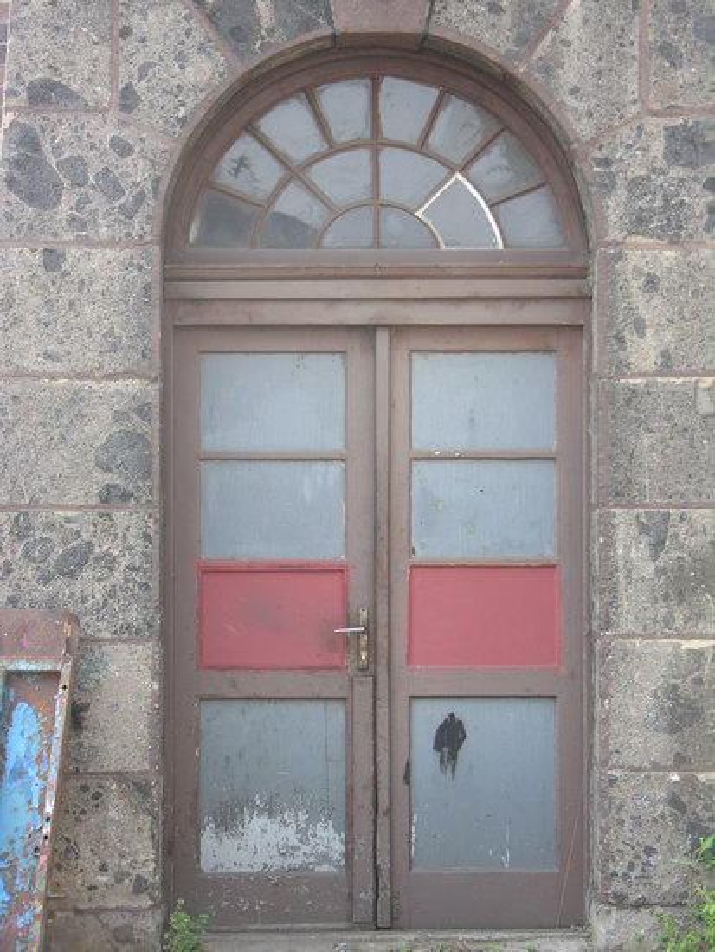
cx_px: 358
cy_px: 476
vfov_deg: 20.9
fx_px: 2587
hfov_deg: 15.7
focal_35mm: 94
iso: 50
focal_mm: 24
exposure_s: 1/51
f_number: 3.6
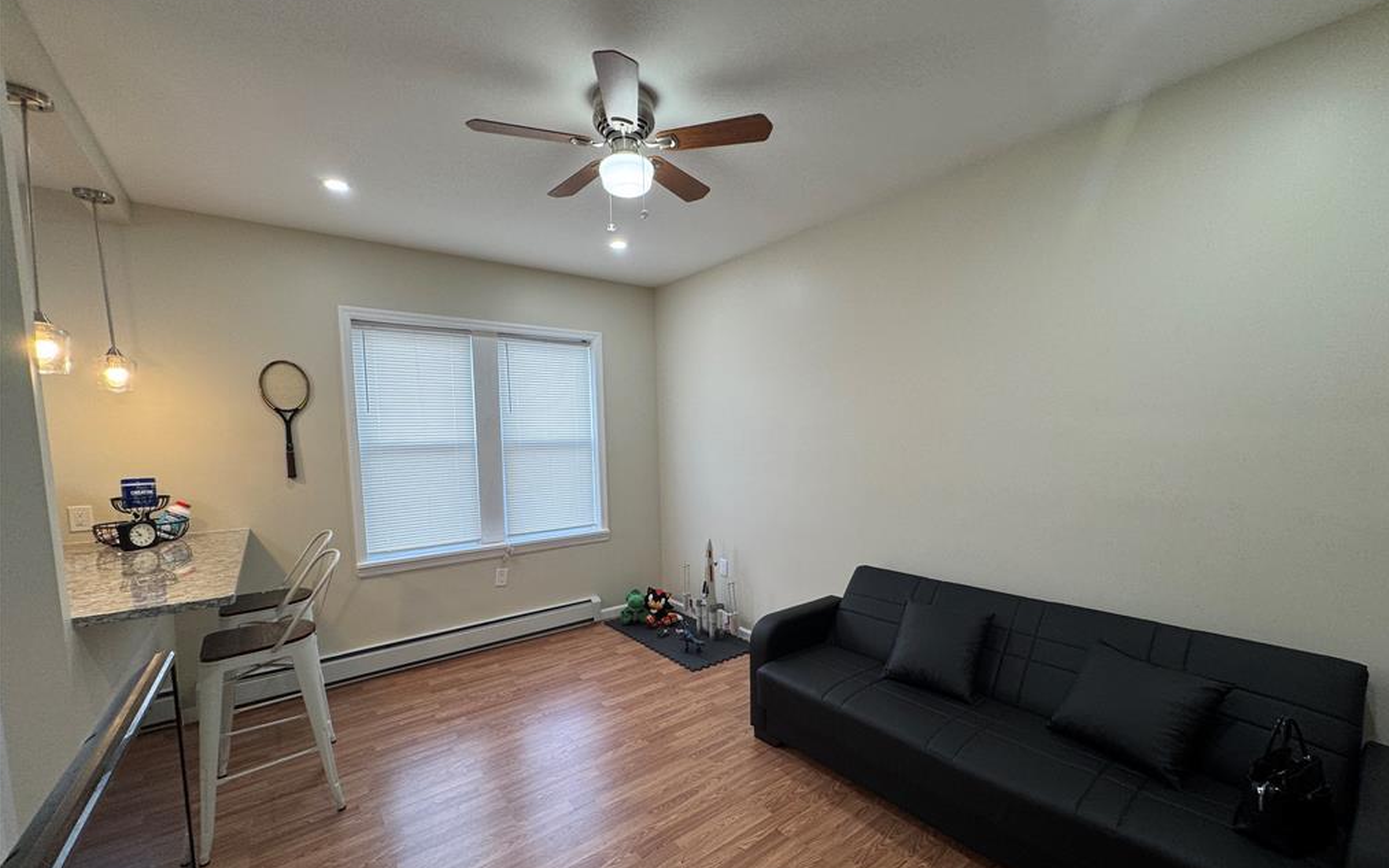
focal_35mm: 15
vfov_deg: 74.5
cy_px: 484
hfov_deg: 101.5
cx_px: 701
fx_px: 568
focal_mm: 2.22
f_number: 2.2
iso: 100
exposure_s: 1/120
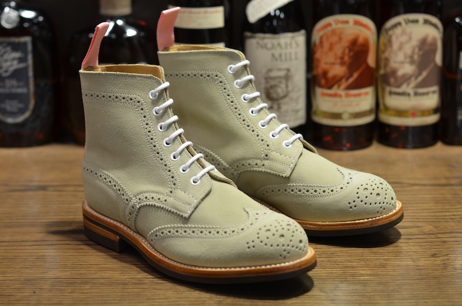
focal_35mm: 75
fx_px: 960
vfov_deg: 18.1
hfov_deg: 27.0
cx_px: 231
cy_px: 153
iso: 800
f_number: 3.2
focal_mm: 50
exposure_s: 1/40
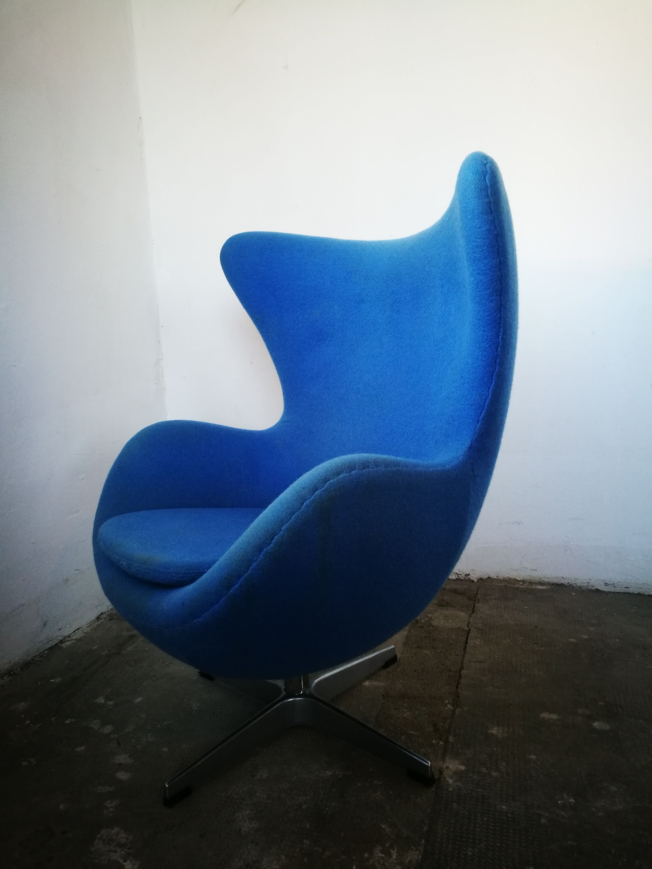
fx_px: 678
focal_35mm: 27
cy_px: 434
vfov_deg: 65.3
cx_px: 326
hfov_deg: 51.4
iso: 160
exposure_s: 1/33.3
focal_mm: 4.5
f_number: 2.2
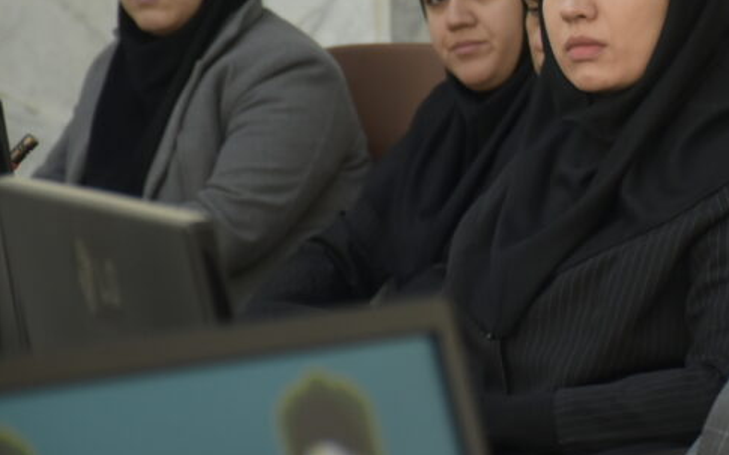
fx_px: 6736
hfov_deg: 6.2
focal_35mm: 339
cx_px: 767
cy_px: 134
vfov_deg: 3.9
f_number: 5.6
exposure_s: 1/60
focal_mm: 105
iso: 1000
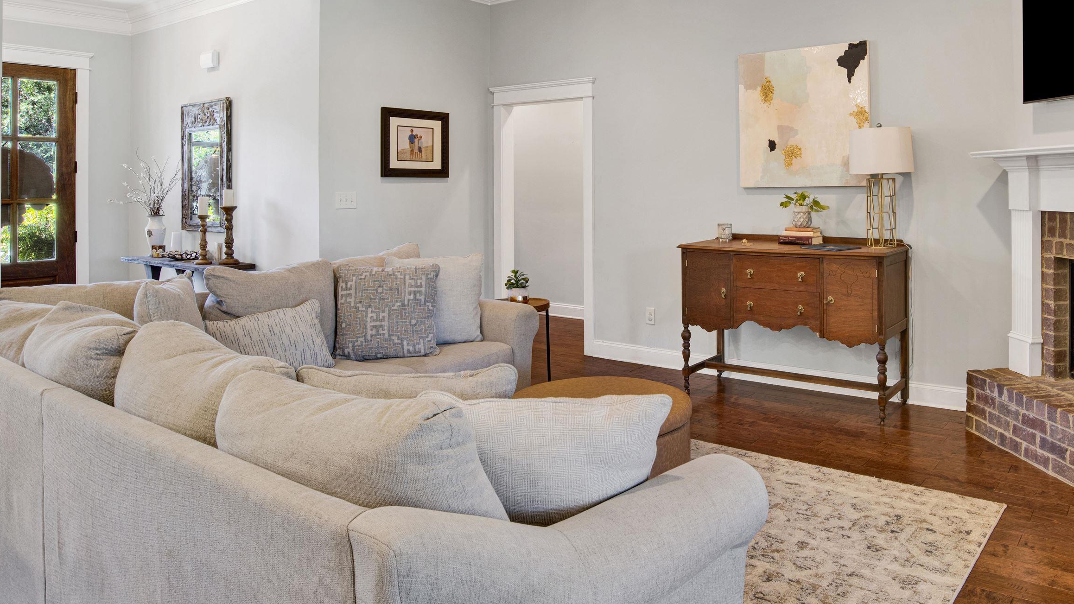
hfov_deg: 72.8
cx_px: 669
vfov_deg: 44.9
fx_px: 712
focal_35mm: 25
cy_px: 175
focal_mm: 18
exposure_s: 1/3
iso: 200
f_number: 11
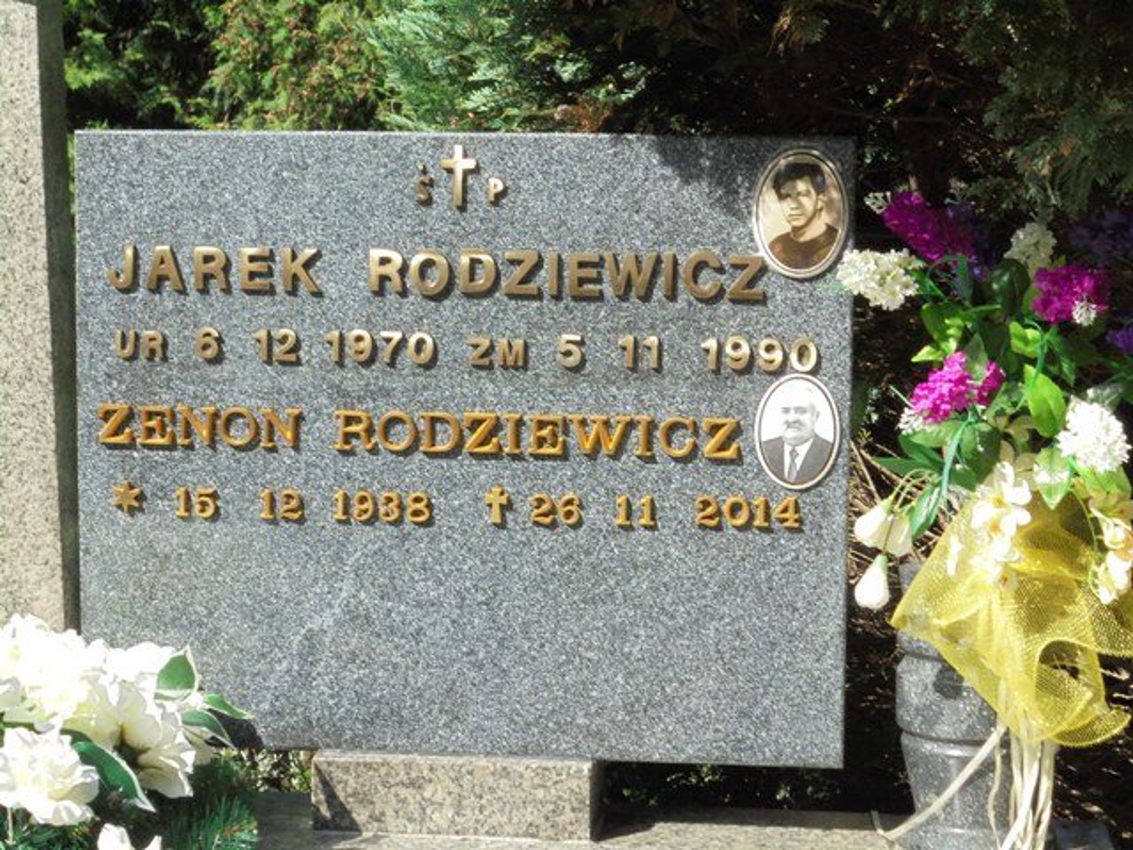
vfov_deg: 17.8
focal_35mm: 83
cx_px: 566
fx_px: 2717
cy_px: 425
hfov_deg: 23.6
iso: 100
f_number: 6.7
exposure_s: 1/160
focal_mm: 14.9
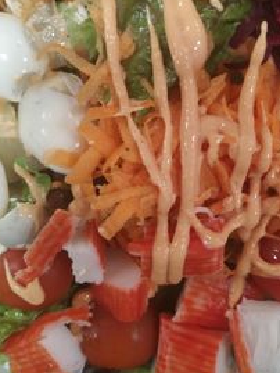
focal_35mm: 38
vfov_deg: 48.2
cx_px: 177
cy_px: 128
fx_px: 410
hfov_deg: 37.5
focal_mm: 3.94
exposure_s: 1/20
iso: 200
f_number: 1.9
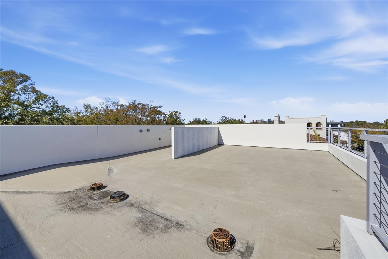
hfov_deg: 108.3
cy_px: 130
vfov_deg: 85.5
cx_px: 194
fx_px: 140
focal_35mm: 13
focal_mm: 13
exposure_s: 1/4000
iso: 250
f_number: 9
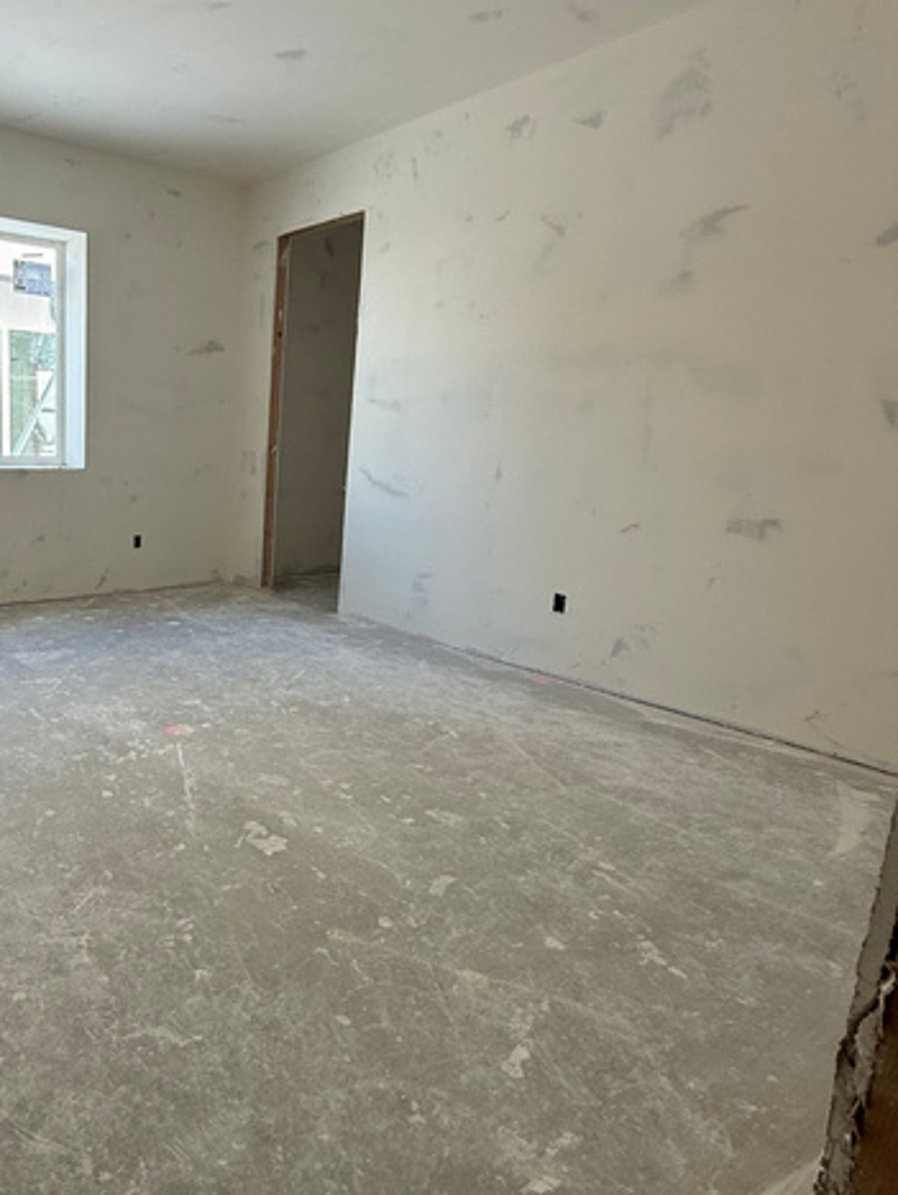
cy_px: 583
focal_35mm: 23
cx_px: 171
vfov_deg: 73.9
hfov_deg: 54.6
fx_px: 794
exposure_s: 1/99
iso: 100
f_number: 2.2
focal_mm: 2.22
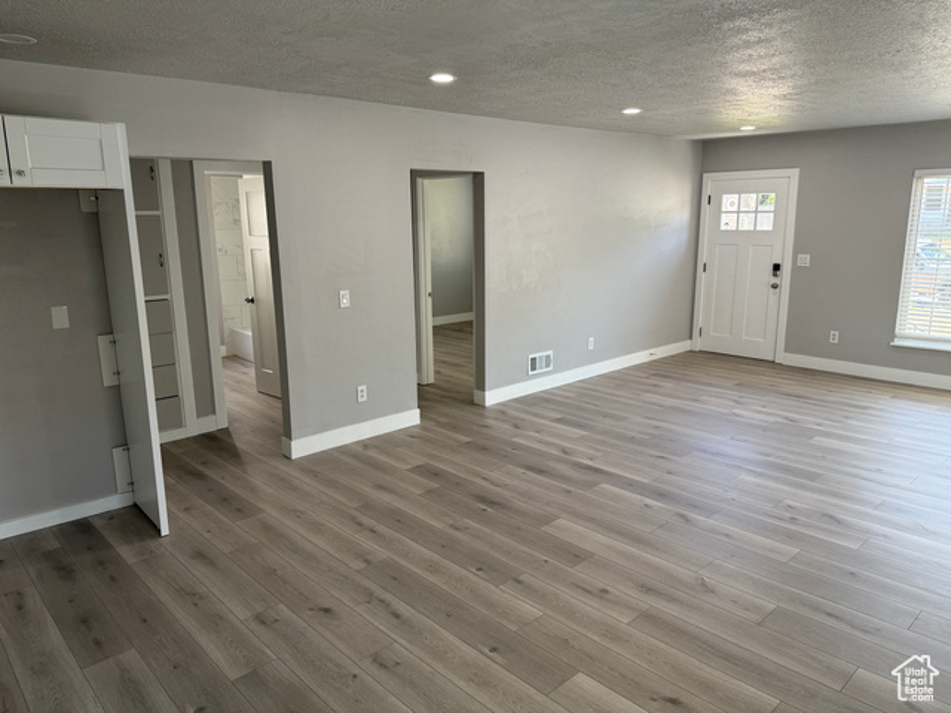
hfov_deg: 71.6
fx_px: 659
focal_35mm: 24
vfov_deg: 56.8
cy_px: 356
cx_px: 476
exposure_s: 1/178
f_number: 1.78
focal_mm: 6.76
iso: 125
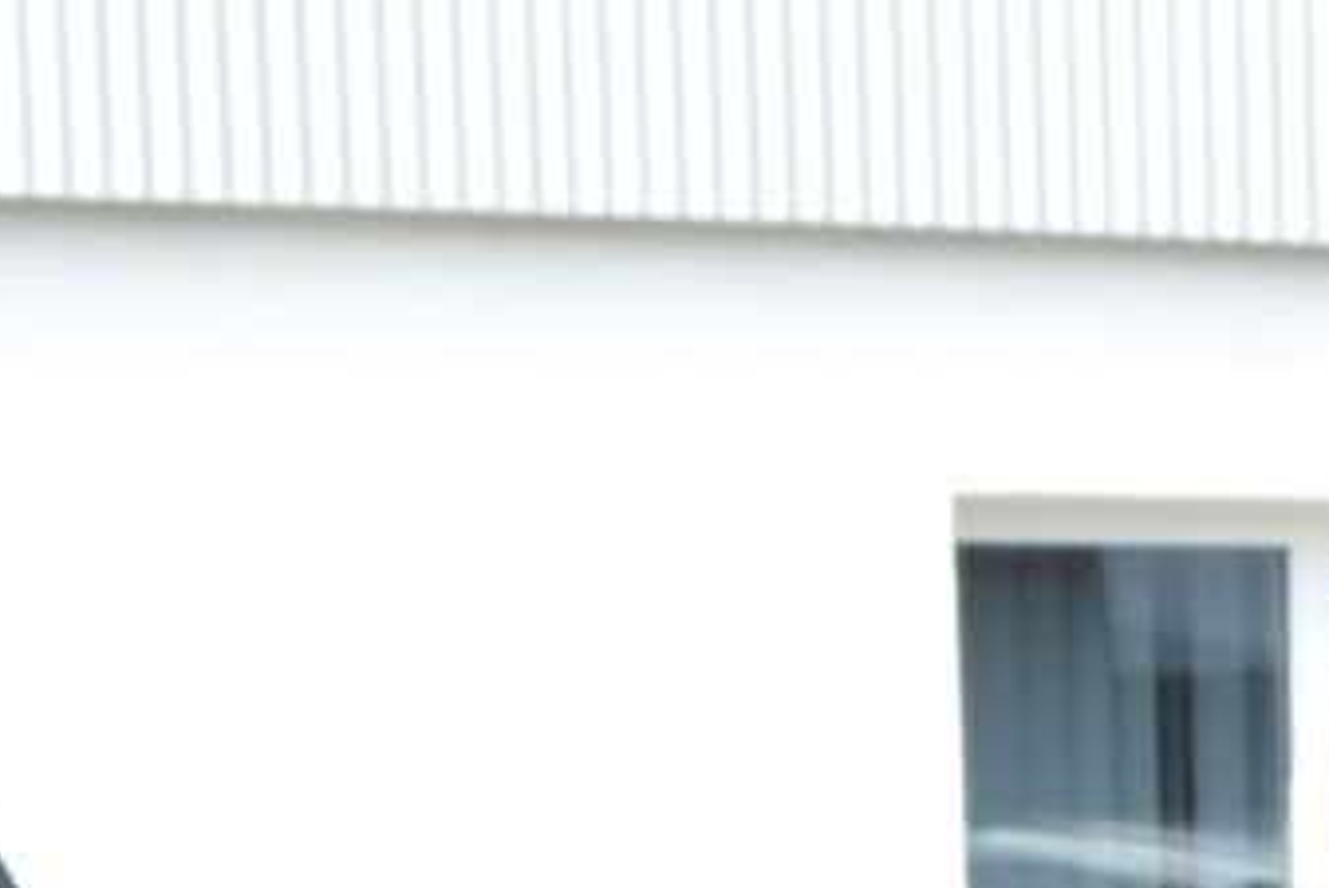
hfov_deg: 9.0
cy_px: 3274
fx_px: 8420
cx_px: 1325
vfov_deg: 5.4
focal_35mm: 228
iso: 320
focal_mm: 20
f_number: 8
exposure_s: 1/250
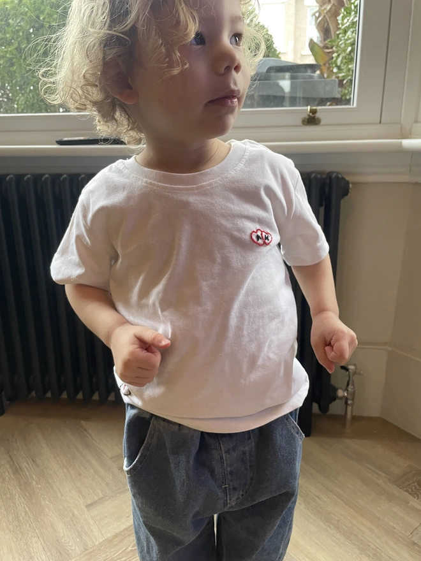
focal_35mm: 26
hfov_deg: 53.1
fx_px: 422
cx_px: 210
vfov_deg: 67.3
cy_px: 280
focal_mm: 4.2
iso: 200
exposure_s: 1/50
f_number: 1.6
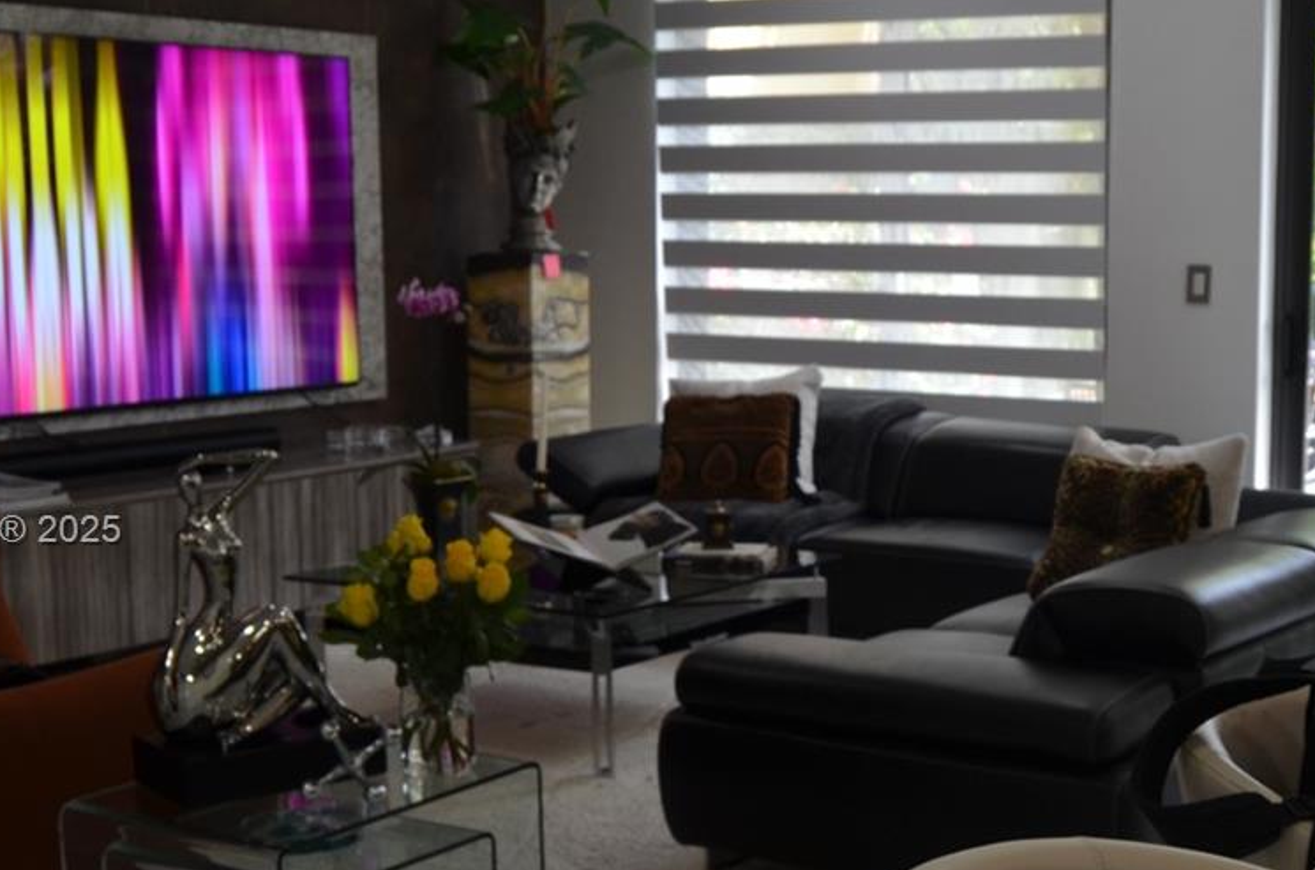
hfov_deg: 33.9
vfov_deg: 23.2
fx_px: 2114
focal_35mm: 58
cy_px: 534
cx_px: 969
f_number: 5.6
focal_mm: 18
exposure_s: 1/60
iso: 220
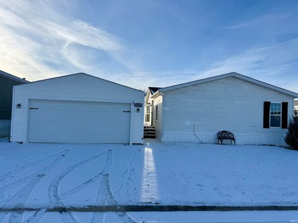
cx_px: 149
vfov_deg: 56.8
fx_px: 207
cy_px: 112
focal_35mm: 24
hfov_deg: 71.6
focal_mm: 6.76
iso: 80
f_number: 1.78
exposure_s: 1/6173
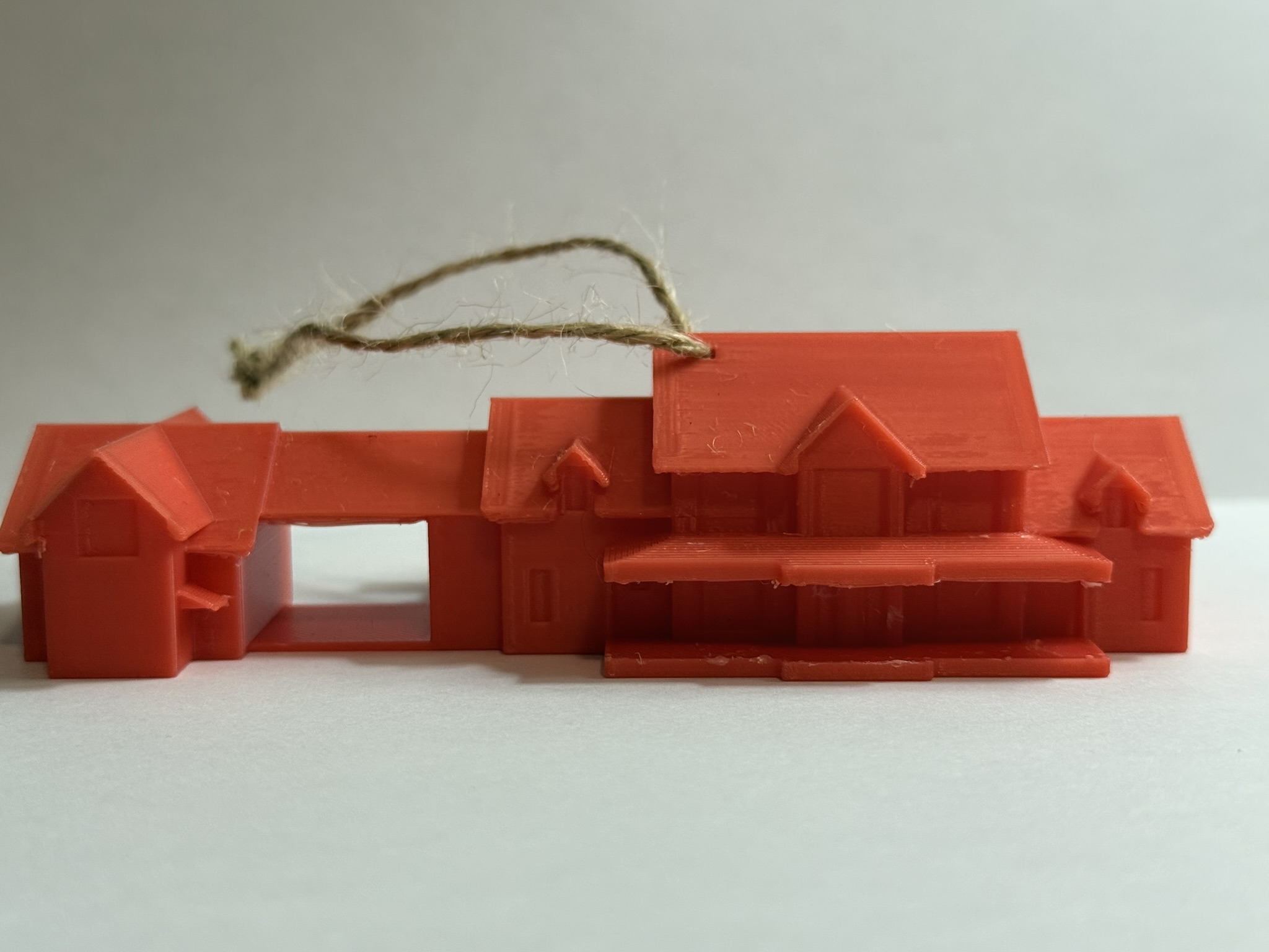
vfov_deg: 30.3
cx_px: 634
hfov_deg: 39.7
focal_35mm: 48
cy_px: 476
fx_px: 1760
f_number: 1.78
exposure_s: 1/60
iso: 160
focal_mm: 6.76
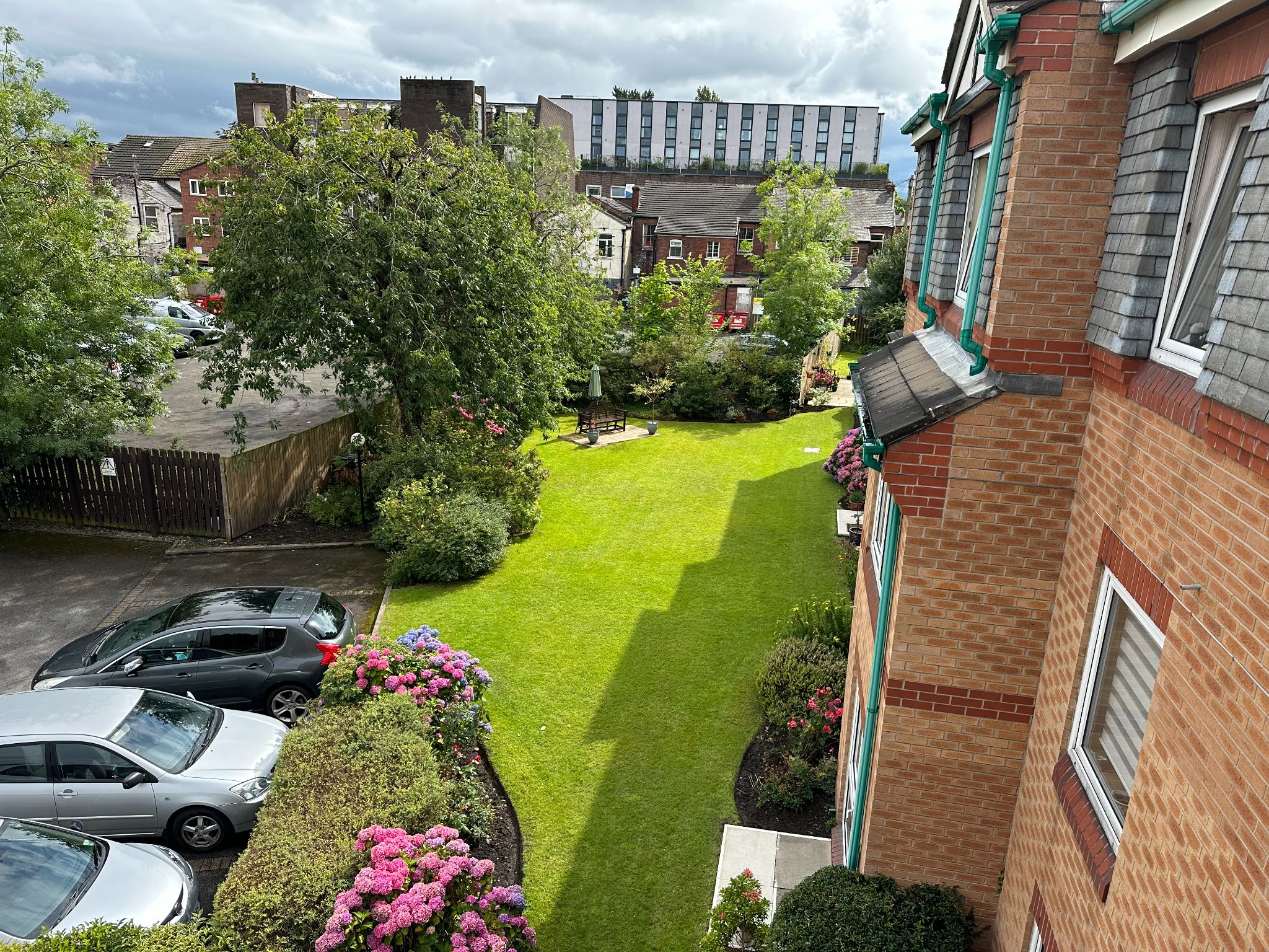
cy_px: 476
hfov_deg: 71.6
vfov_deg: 56.8
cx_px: 634
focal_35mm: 24
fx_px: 880
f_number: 1.78
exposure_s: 1/2070
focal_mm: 6.86
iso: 80
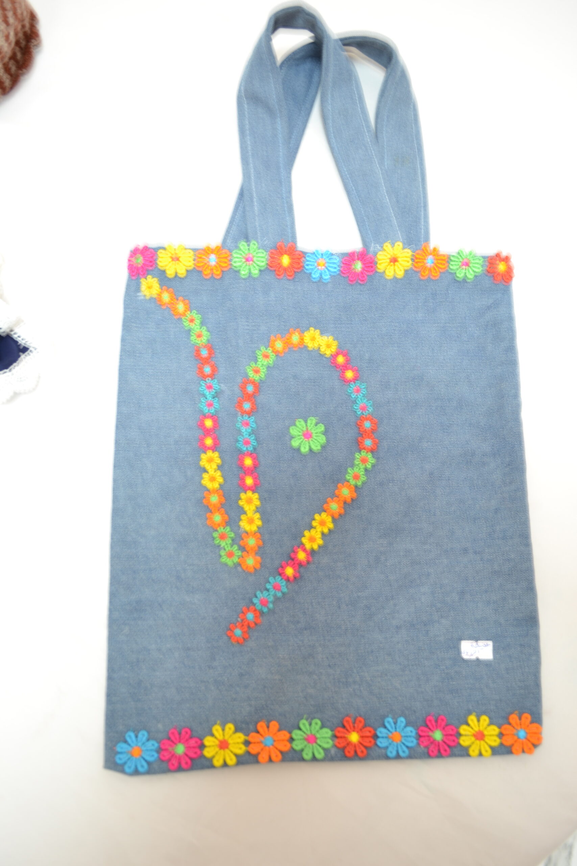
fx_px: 793
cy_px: 433
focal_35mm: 33
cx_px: 288
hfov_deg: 40.0
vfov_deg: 57.2
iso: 100
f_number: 3.8
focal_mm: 22
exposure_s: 1/3
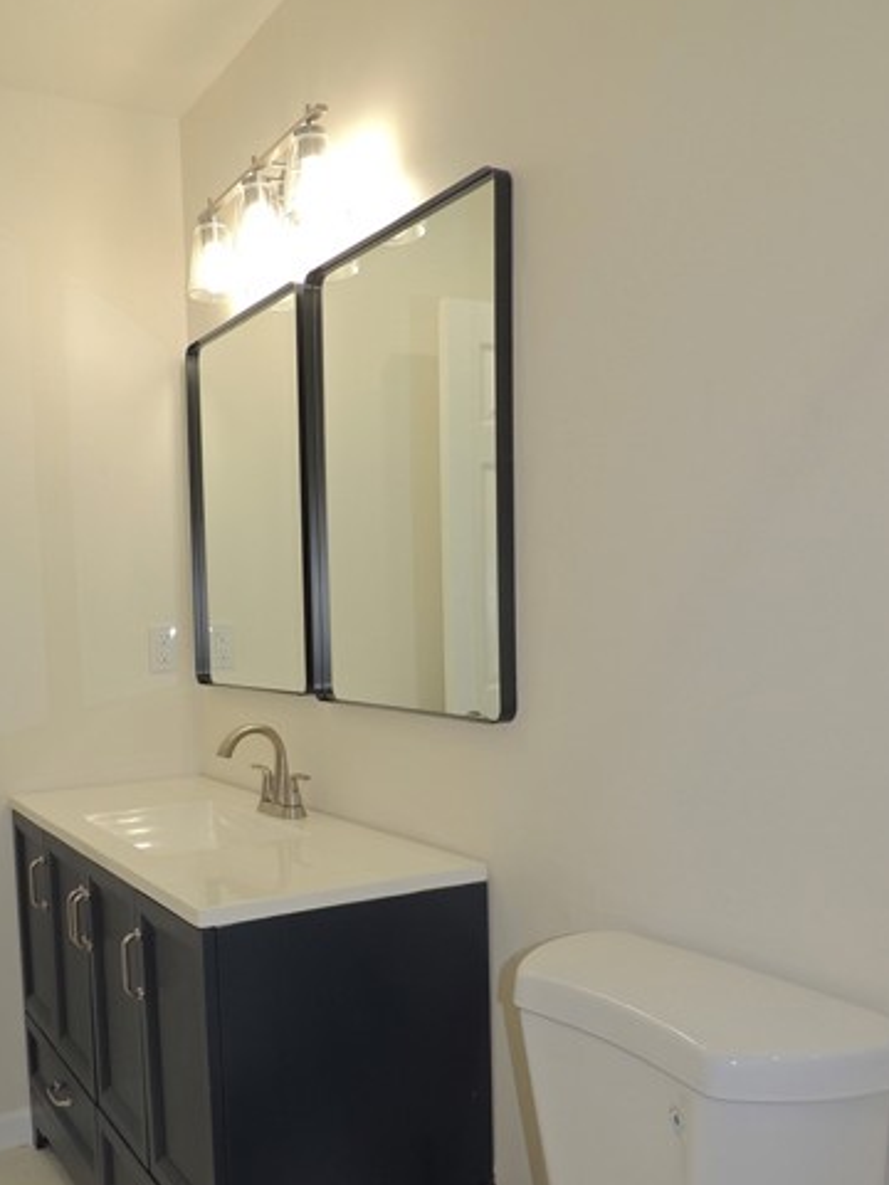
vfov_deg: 56.4
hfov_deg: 43.8
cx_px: 331
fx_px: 1096
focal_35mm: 32
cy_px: 711
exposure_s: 1/60
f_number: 3
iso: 100
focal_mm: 4.3
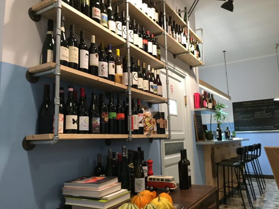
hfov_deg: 61.6
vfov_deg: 48.2
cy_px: 104
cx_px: 140
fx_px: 234
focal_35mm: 29
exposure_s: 1/25
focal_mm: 4.15
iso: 250
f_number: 2.2
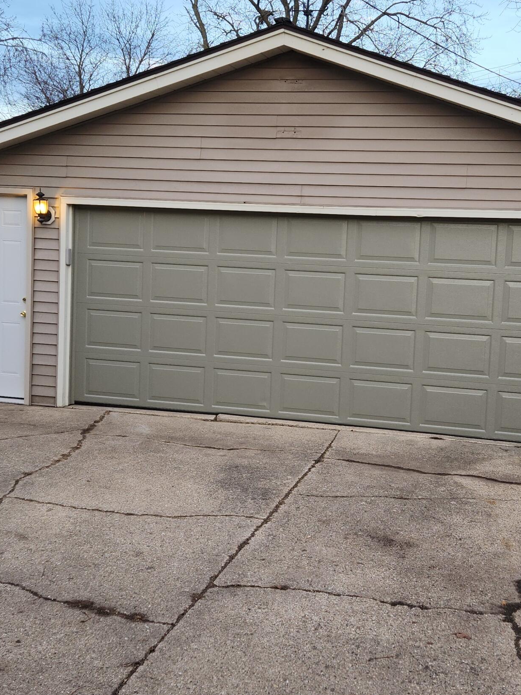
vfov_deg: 44.7
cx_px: 293
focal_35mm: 42
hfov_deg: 34.3
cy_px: 297
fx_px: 843
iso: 64
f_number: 1.8
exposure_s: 1/180
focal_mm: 5.4
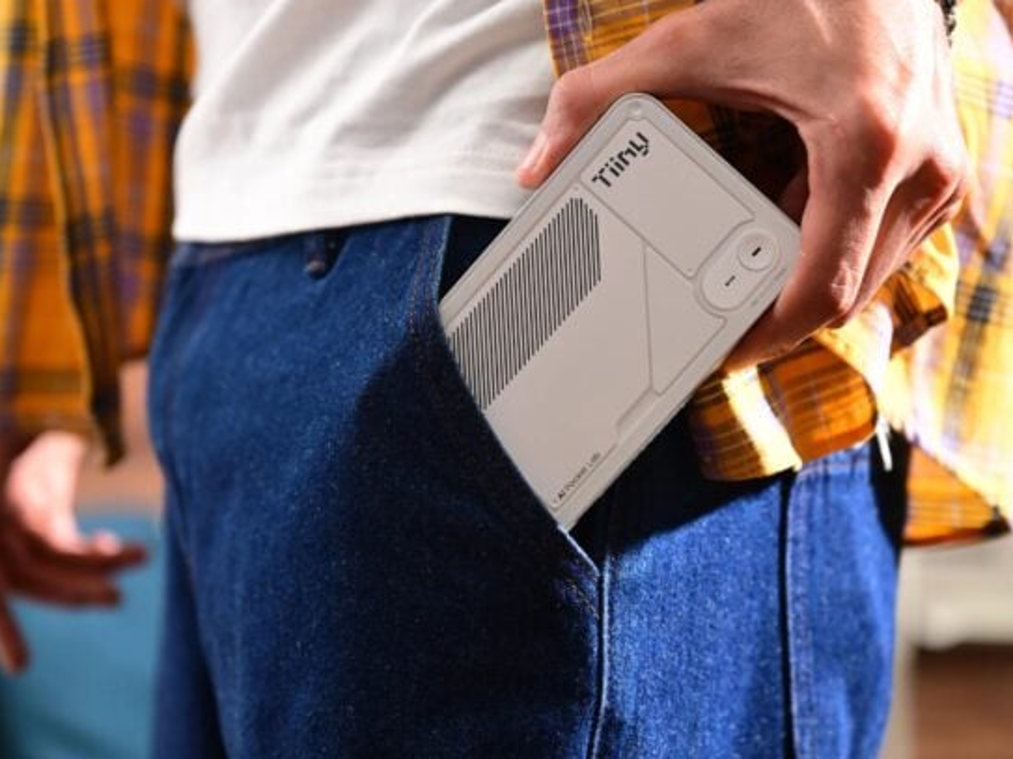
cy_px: 357
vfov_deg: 17.2
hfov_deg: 22.8
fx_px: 2516
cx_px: 524
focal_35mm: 86
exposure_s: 1/125
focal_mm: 70
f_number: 3.2
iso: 500
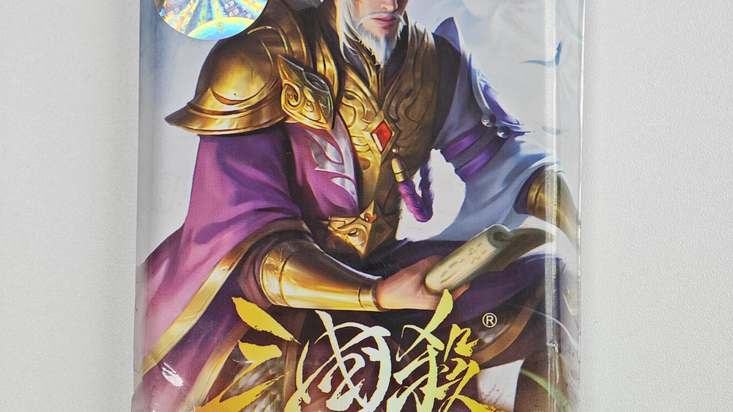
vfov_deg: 11.0
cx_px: 368
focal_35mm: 110
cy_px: 174
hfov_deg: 19.5
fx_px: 2138
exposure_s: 1/100
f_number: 1.8
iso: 64
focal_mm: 12.28
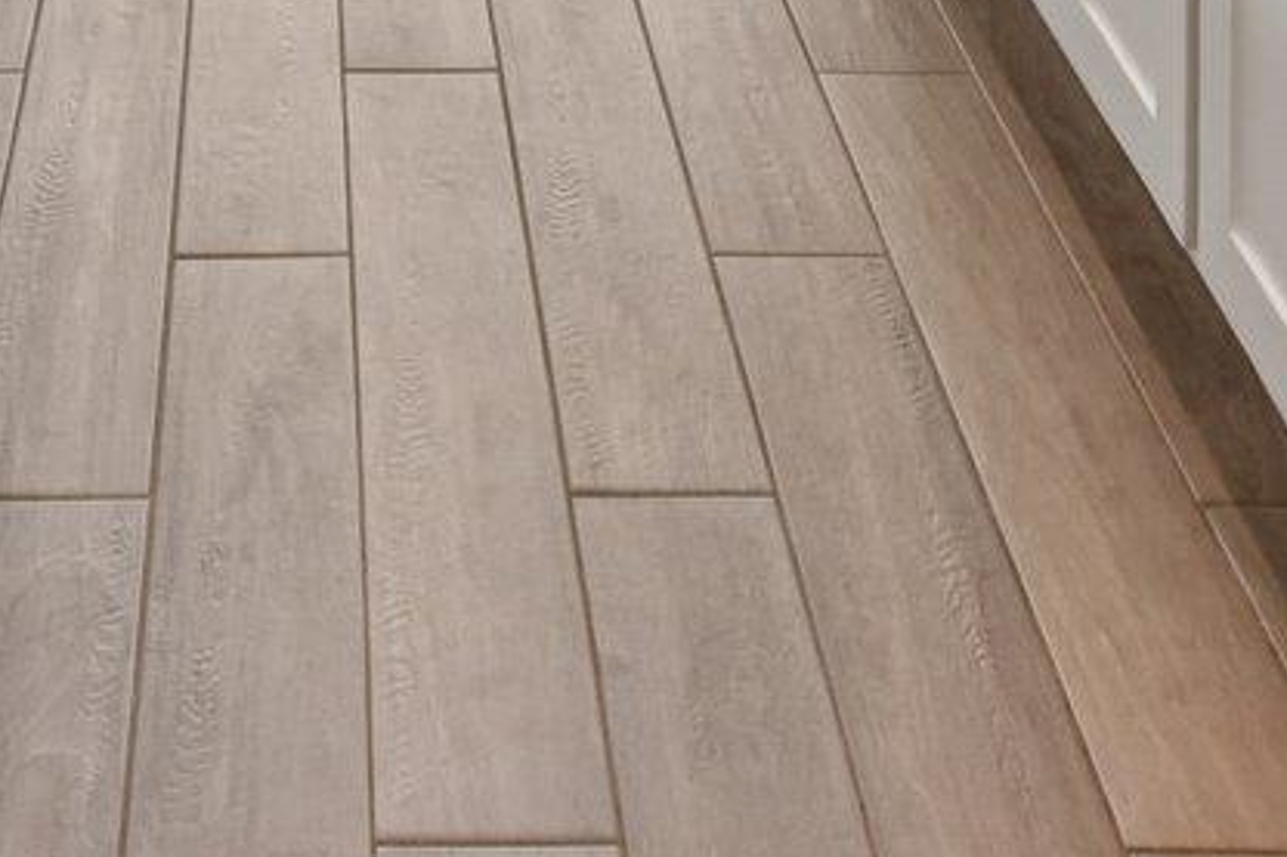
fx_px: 2466
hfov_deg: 28.6
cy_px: -1176
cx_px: 248
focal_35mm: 69
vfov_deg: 14.0
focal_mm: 14
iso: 800
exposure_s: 1/160
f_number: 8
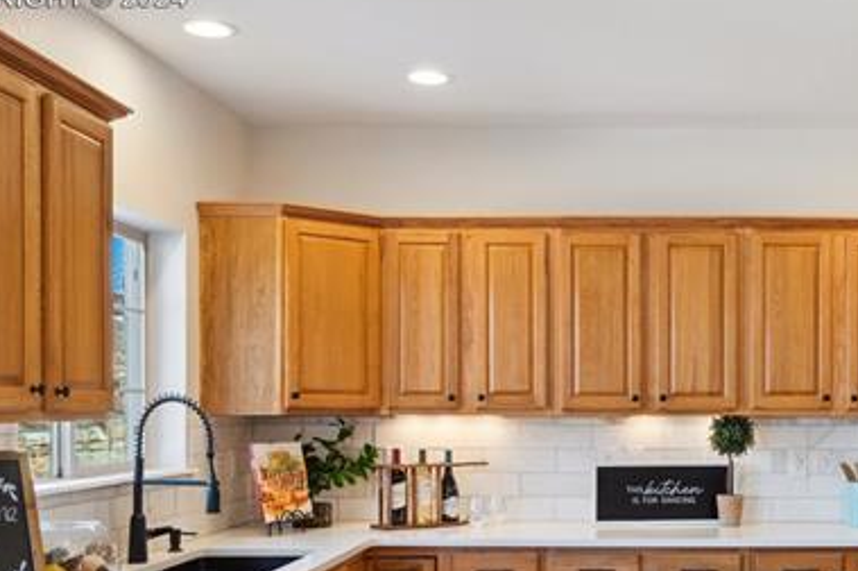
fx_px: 1167
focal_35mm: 49
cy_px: 412
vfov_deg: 27.2
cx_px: 634
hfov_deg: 39.4
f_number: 11
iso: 400
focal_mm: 29
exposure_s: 1/13
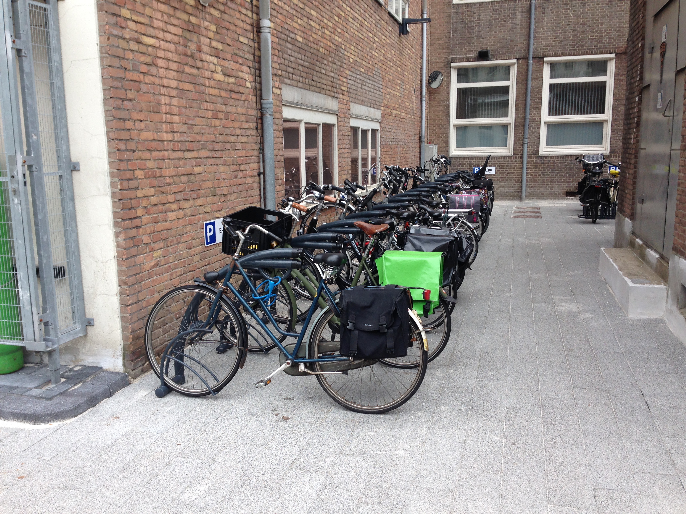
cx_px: 343
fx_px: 654
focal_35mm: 33
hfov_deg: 55.4
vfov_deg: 42.9
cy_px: 257
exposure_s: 1/149
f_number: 2.4
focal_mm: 4.12
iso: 50
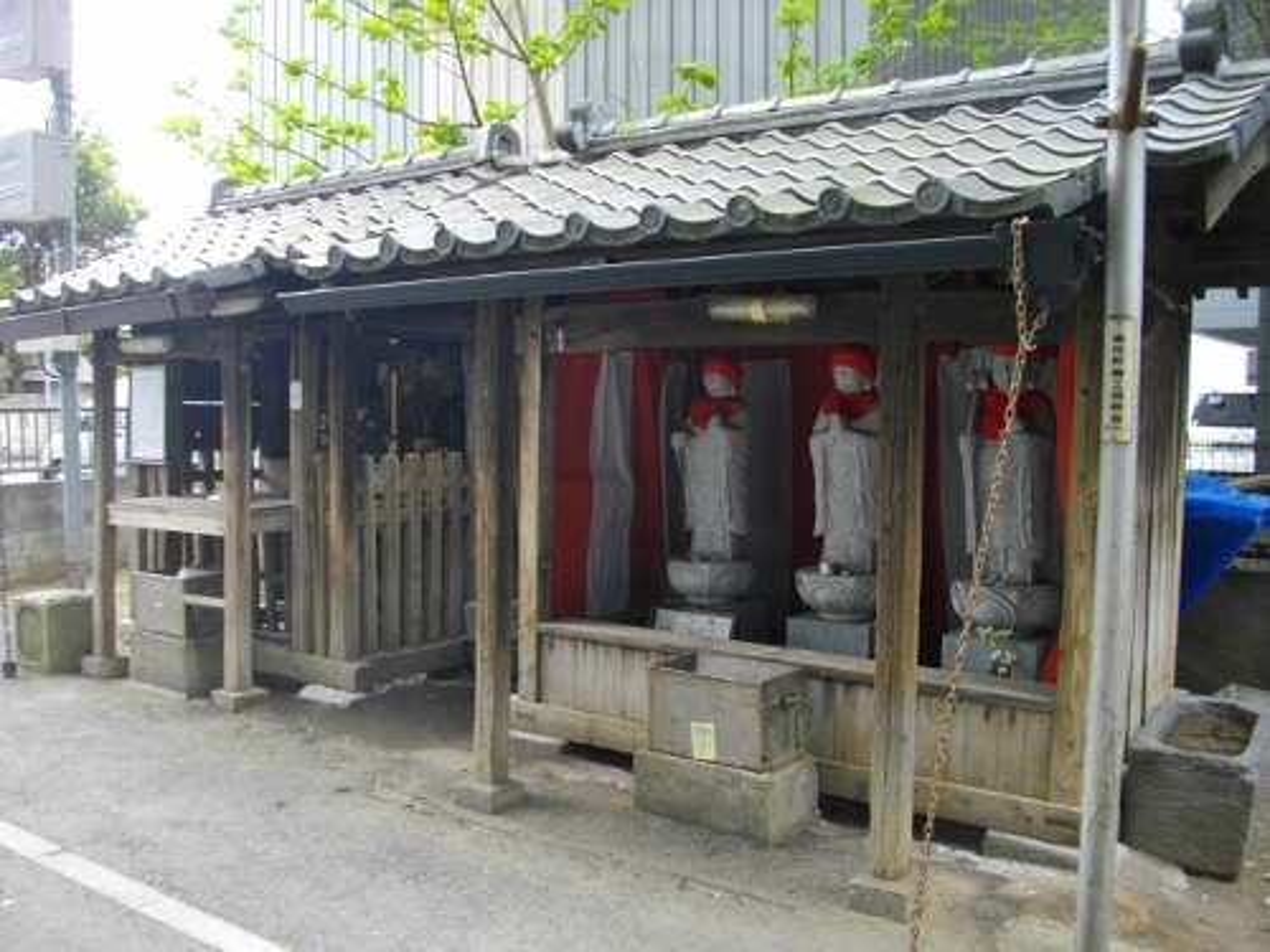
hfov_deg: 56.8
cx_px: 635
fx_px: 1174
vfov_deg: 44.2
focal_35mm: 32
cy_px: 476
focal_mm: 5.7
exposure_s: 1/100
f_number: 2.9
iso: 138
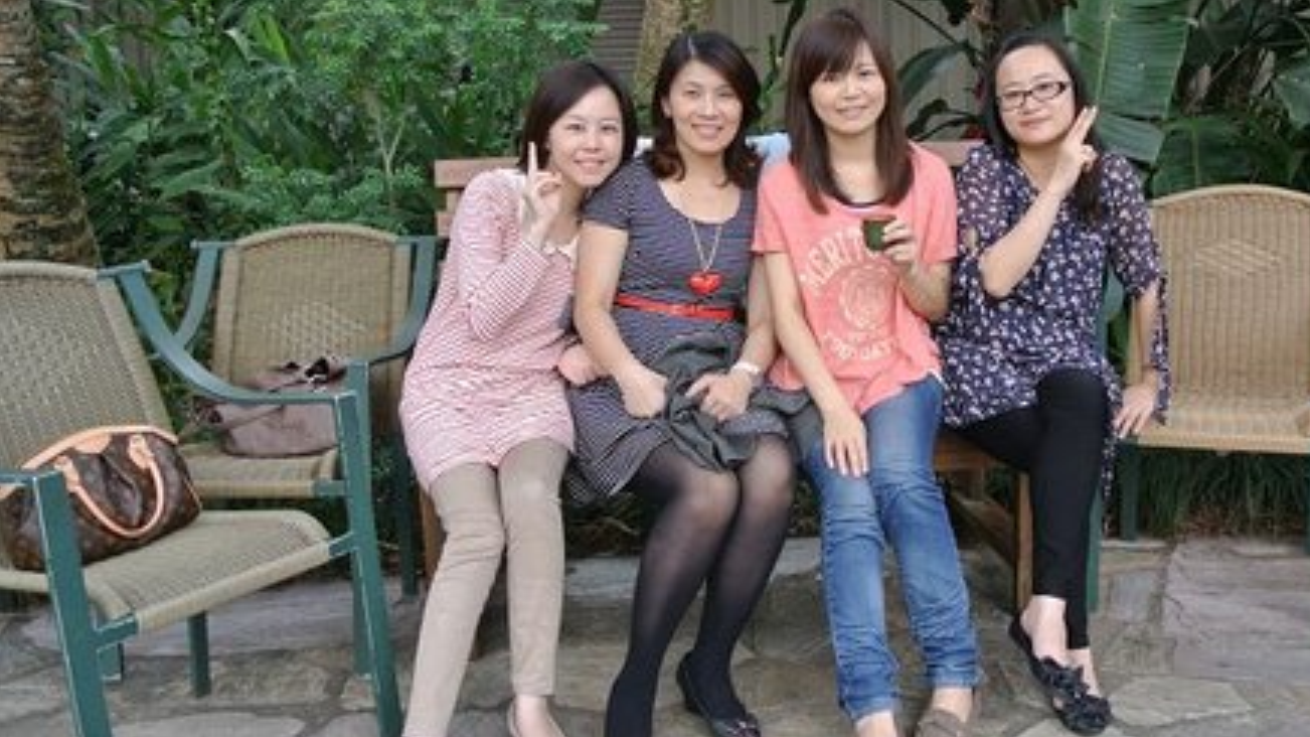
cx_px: 746
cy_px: 332
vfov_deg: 33.7
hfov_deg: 56.4
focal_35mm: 35
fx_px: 1216
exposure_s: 1/250
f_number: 4
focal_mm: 11
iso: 200
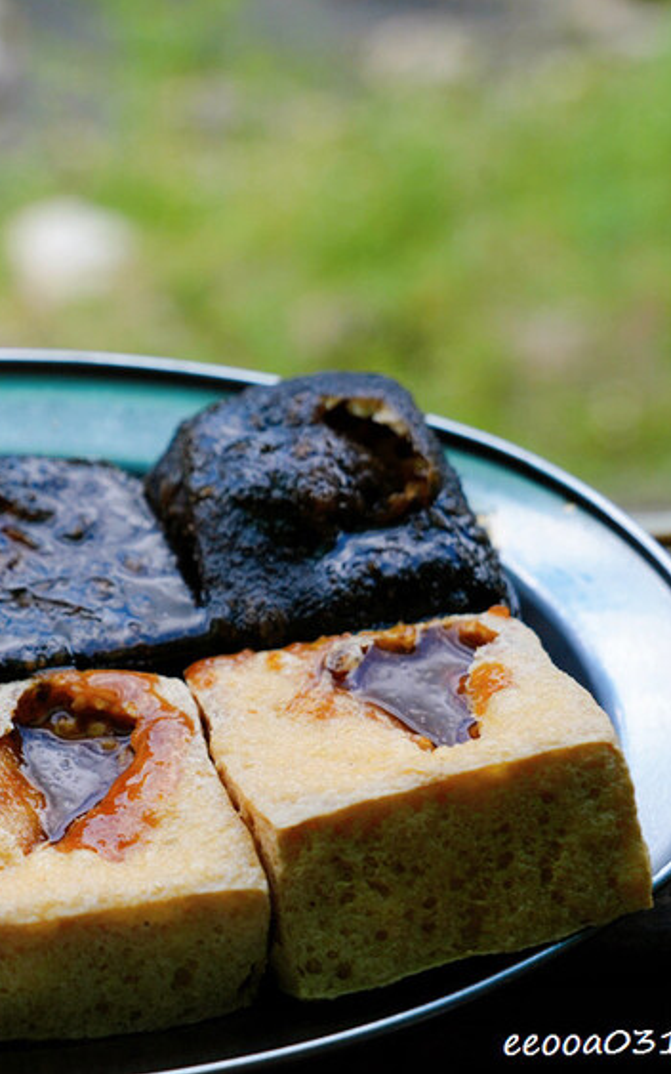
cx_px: -88
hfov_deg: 15.8
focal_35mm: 80
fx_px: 2340
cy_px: 536
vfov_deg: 25.8
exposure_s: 1/250
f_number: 8
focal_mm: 52
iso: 320
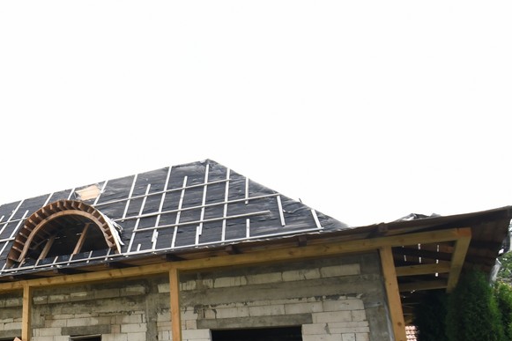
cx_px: 32
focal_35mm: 31
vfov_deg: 40.3
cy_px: 281
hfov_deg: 51.6
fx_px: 441
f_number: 4.5
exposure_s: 1/1000
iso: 400
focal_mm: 10
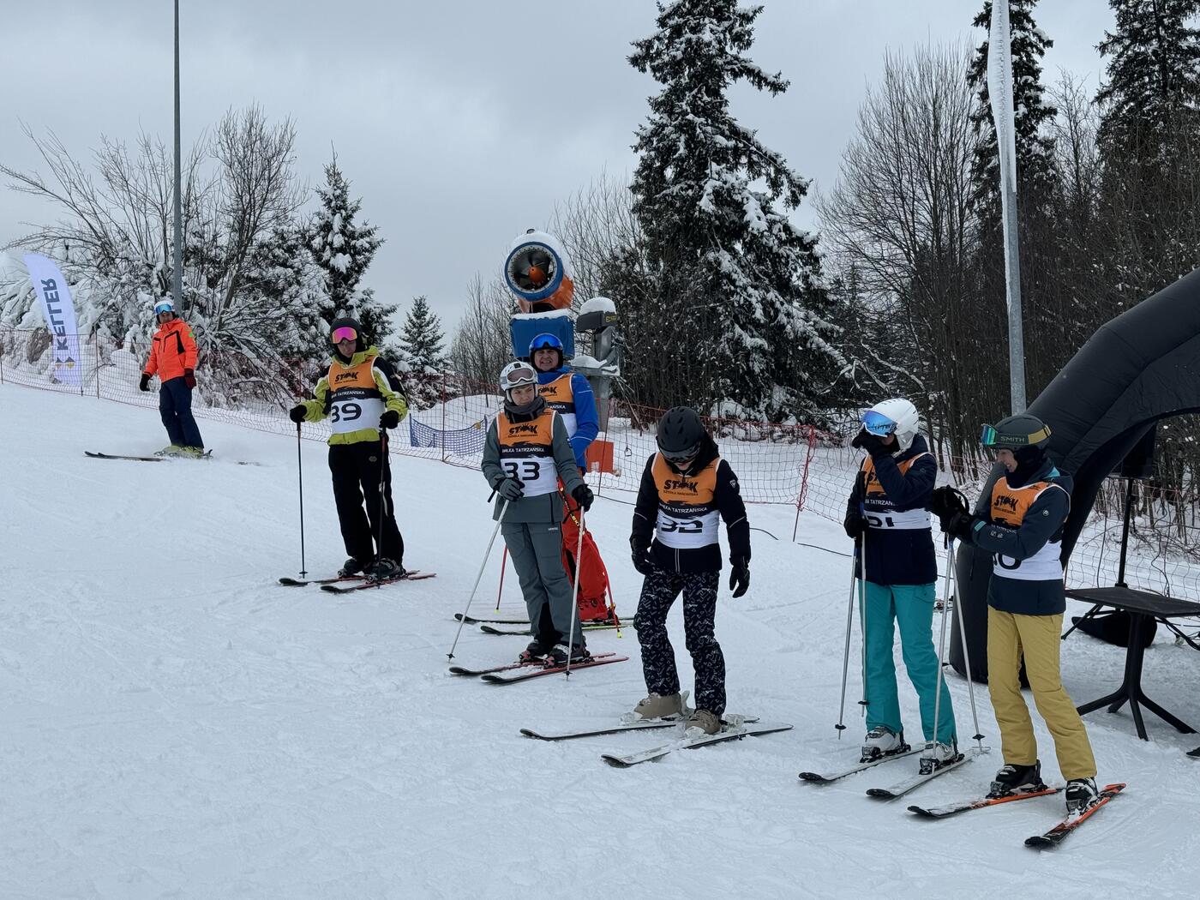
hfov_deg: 39.7
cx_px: 600
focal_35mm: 48
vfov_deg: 30.3
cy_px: 450
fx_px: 1664
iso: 64
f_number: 1.78
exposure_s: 1/2179
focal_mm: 6.76
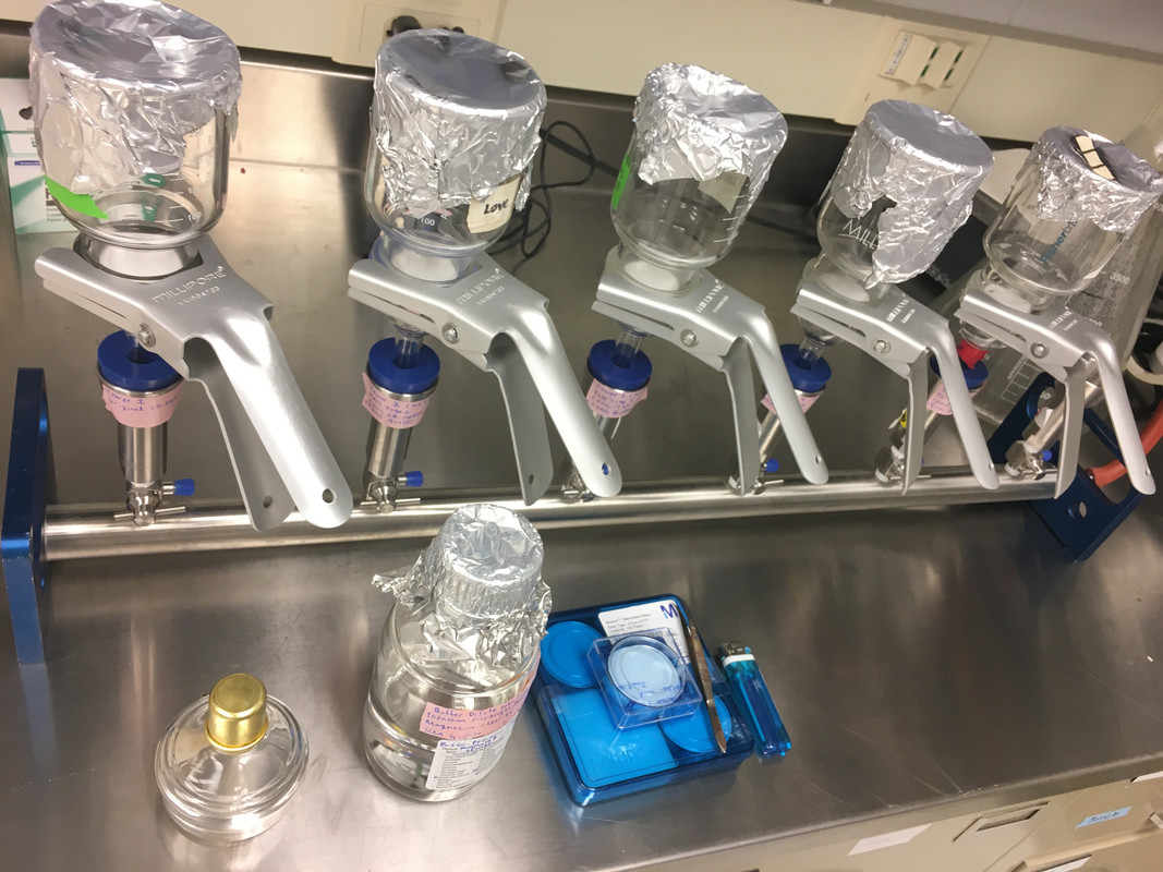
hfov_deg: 61.7
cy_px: 436
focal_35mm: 29
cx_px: 582
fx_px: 974
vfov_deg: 48.2
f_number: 2.2
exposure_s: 1/30
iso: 50
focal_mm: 4.15
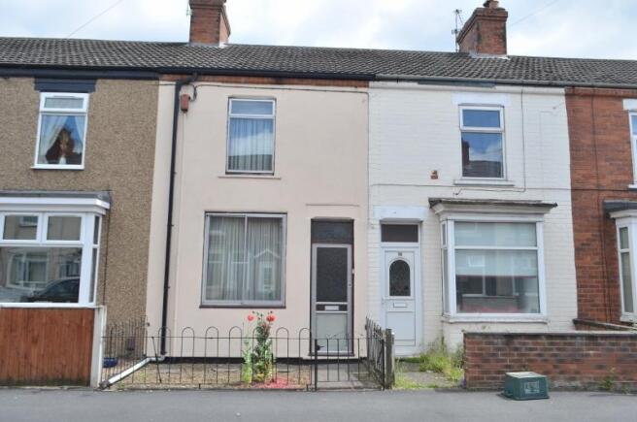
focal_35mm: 27
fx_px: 477
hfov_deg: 67.5
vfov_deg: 47.8
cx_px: 318
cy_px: 211
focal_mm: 18
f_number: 8
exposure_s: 1/250
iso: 140
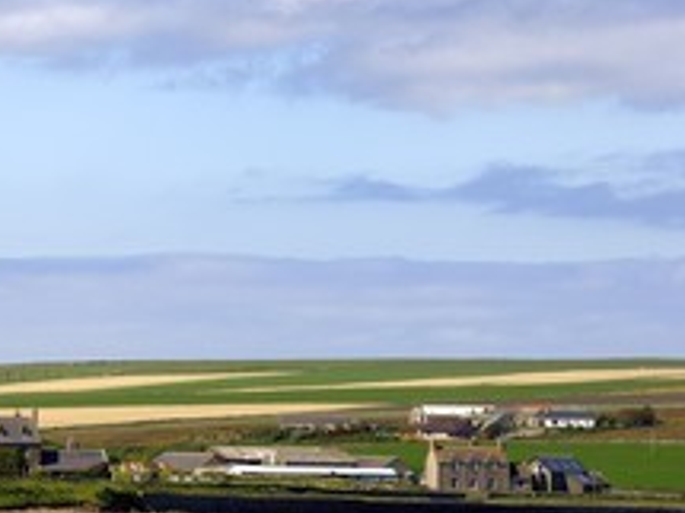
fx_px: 6685
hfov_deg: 5.9
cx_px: 29
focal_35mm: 338
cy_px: 277
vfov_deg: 4.4
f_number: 11
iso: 200
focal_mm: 180
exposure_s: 1/250
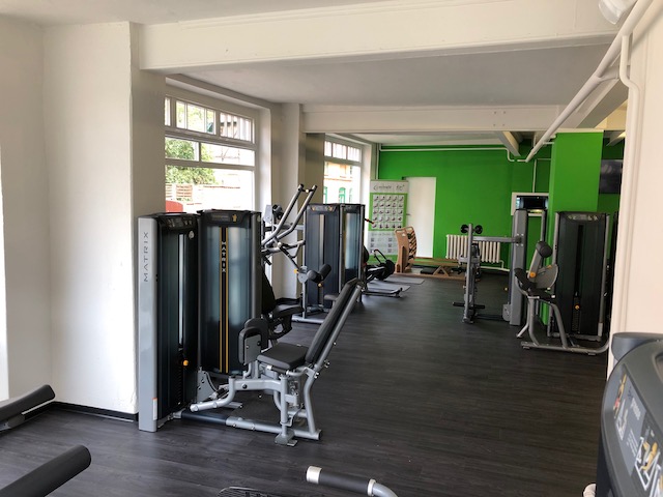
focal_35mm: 28
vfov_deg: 49.7
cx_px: 332
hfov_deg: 63.4
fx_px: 536
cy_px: 248
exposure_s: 1/50
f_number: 1.8
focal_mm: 3.99
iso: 25
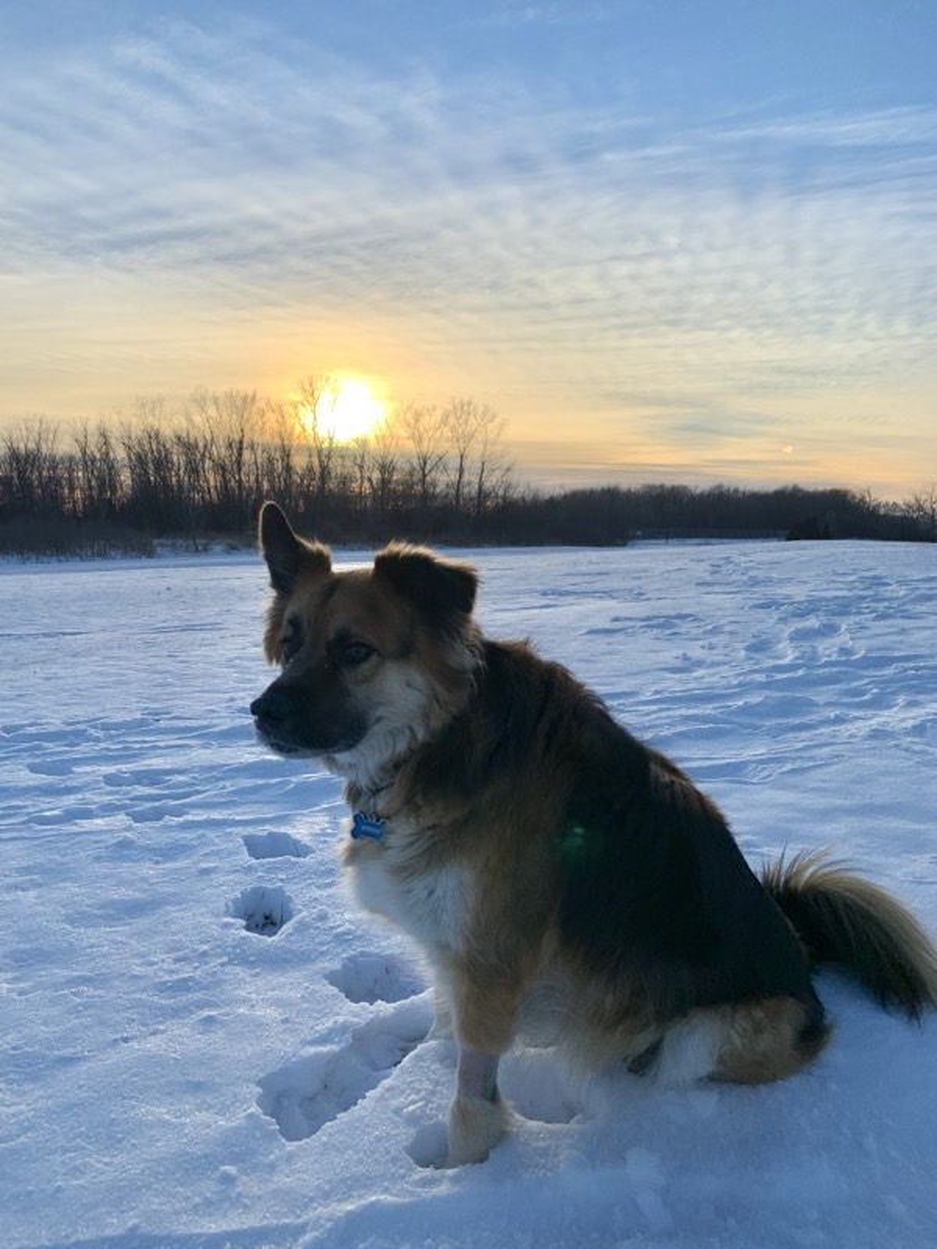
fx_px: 938
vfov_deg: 67.3
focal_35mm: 26
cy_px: 624
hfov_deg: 53.1
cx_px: 468
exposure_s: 1/2364
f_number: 1.8
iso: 25
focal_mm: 4.25
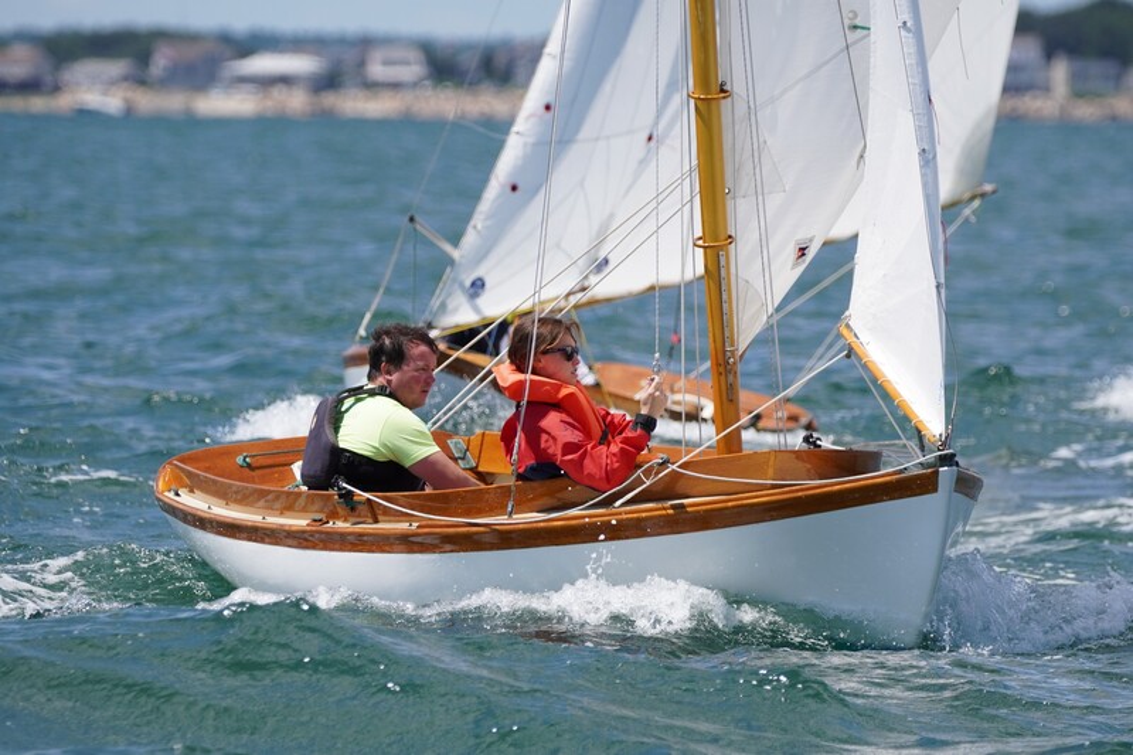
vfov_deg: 2.7
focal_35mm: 502
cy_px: 378
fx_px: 15811
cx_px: 566
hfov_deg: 4.1
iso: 250
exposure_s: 1/1600
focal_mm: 335
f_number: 5.6
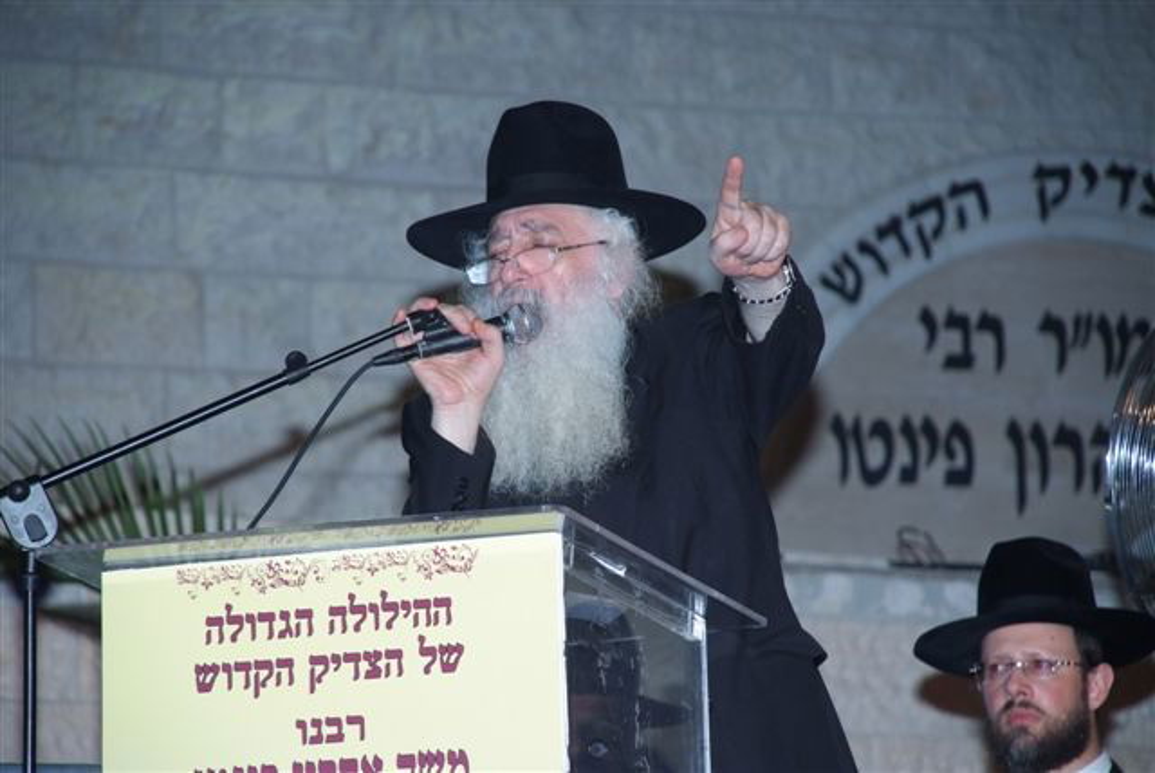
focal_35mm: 203
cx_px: 578
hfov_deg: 10.1
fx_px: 6519
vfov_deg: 6.8
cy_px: 386
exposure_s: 1/160
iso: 1000
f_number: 5.6
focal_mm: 135
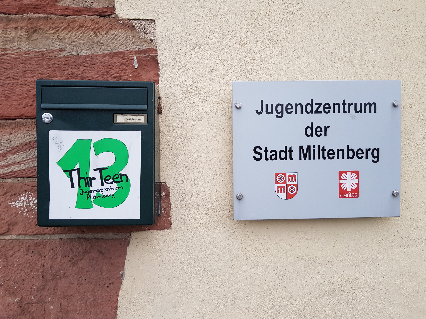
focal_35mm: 26
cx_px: 213
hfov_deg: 67.3
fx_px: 320
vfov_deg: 53.1
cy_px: 160
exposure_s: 1/60
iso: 100
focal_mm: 4.2
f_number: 1.7
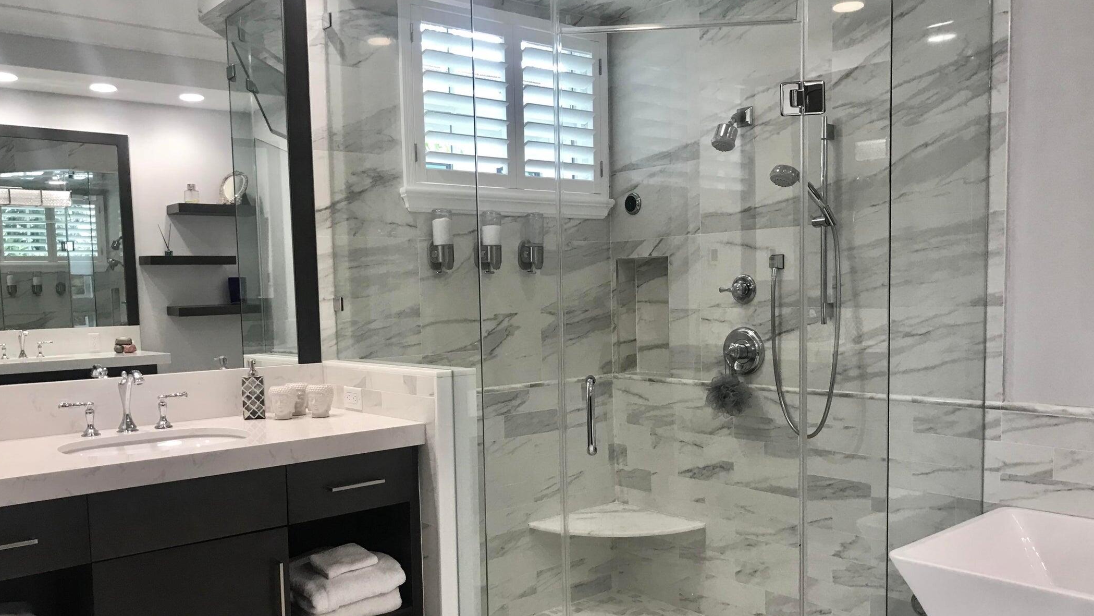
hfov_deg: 62.6
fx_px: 899
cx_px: 541
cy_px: 371
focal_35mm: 31
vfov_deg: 37.6
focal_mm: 3.99
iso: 25
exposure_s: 1/30
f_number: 1.8
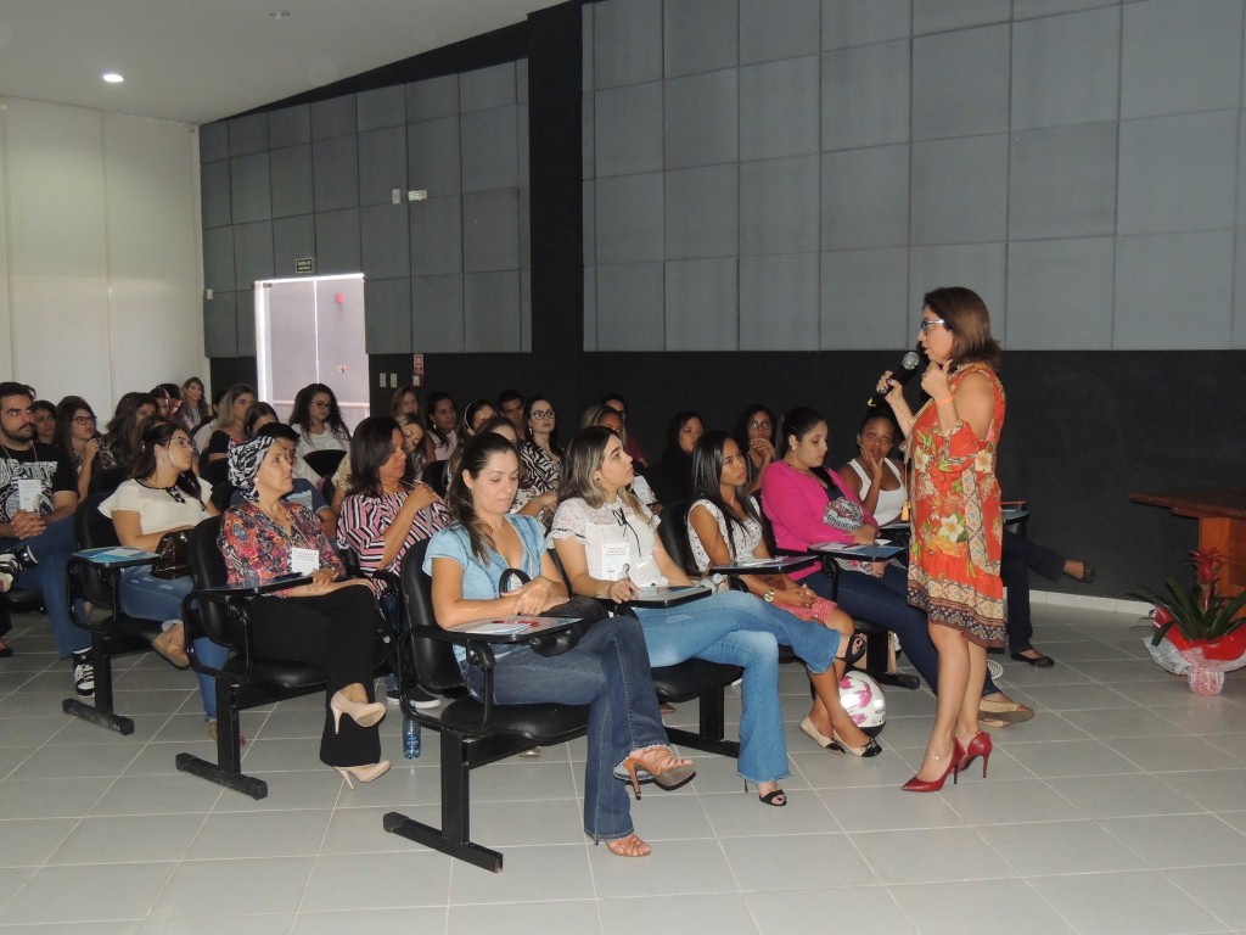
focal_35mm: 35
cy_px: 468
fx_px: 1260
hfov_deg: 52.6
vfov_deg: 40.7
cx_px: 623
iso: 400
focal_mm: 6.2
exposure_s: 1/30
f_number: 3.3
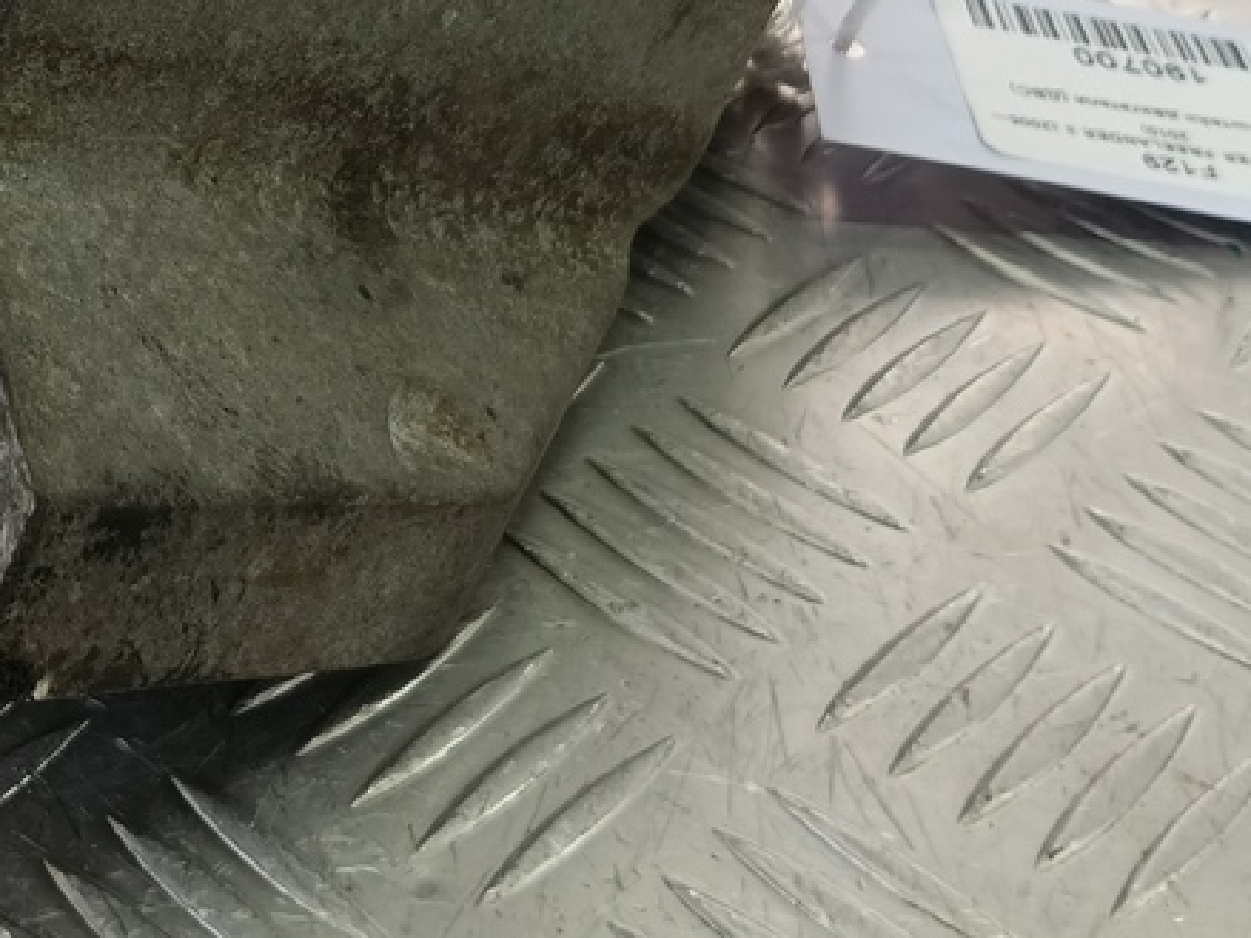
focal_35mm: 63
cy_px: -29
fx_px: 2276
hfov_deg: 29.4
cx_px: 111
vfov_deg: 22.3
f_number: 1.6
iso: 140
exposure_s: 1/100
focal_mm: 4.11
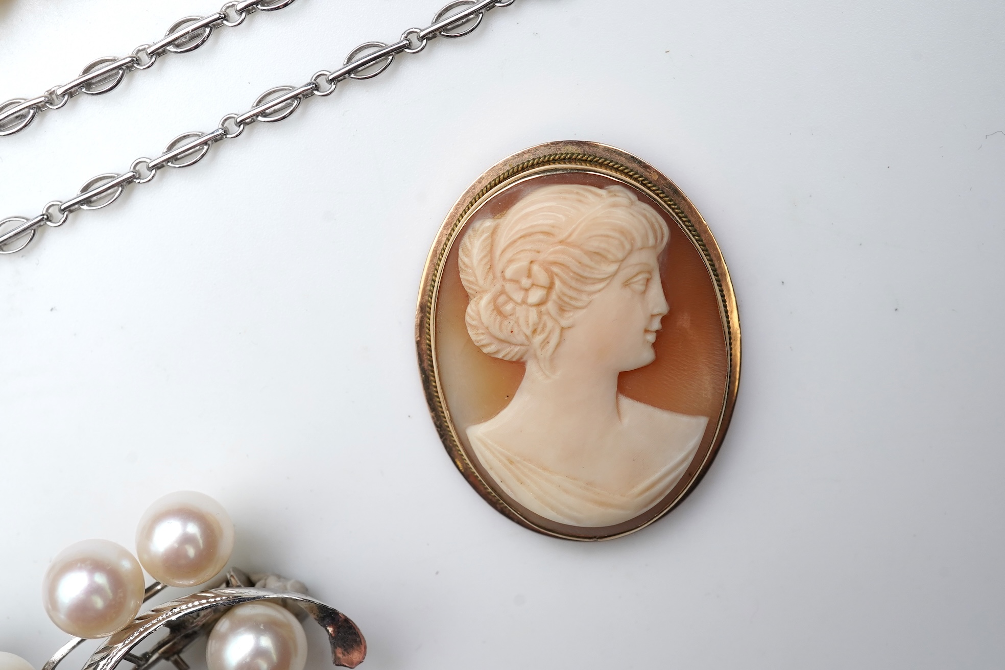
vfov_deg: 29.9
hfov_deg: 43.6
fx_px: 1256
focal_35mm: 45
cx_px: 502
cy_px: 335
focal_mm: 30
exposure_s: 1/125
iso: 500
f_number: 18
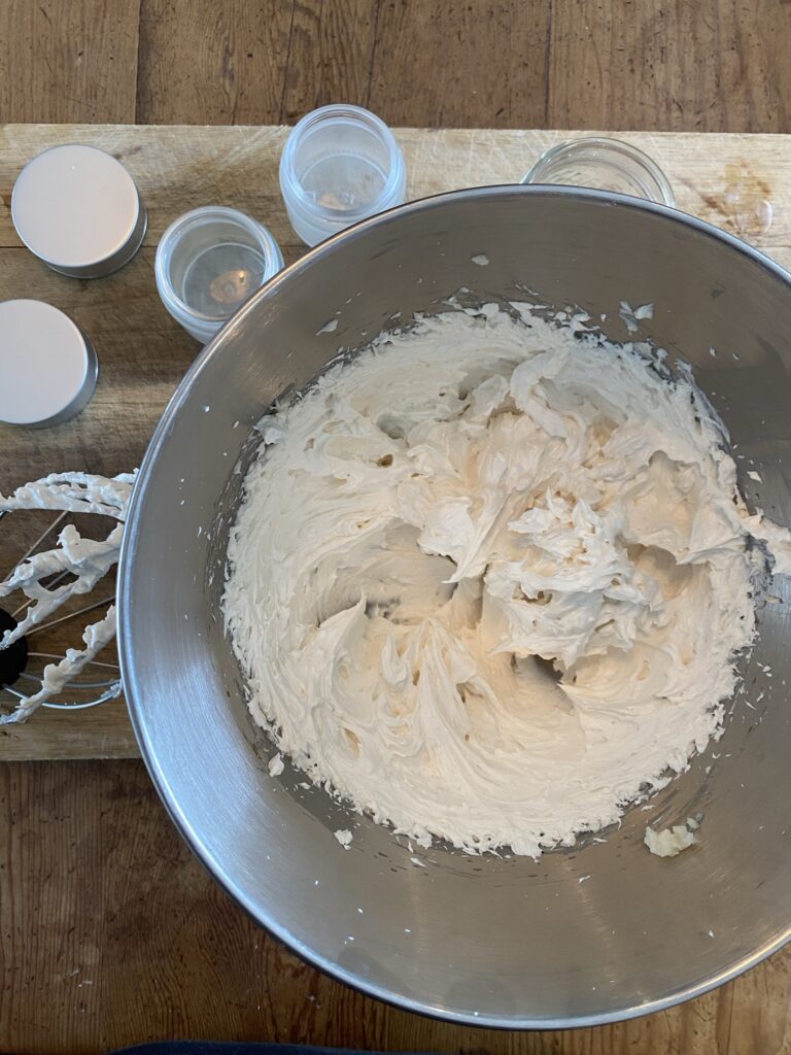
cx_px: 396
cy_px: 528
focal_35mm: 26
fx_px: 792
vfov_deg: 67.3
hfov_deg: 53.1
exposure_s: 1/60
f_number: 1.8
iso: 80
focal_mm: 4.25
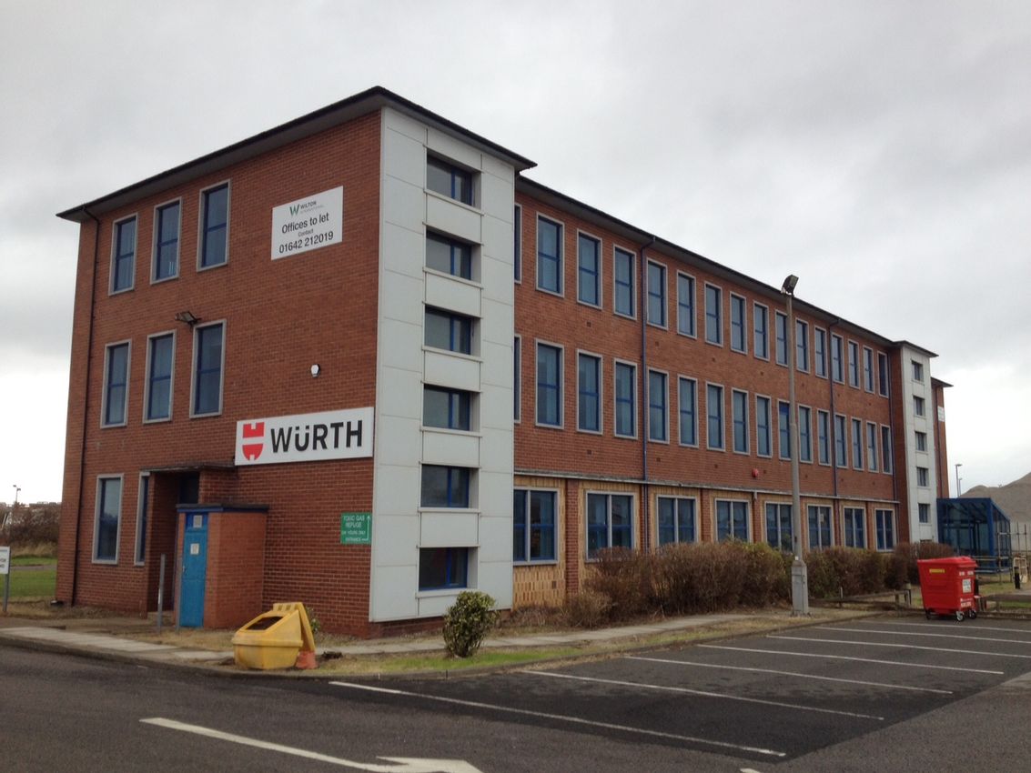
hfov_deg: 52.6
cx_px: 516
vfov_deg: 40.7
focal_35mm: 35
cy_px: 386
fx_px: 1043
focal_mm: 4.28
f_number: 2.4
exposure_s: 1/223
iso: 50
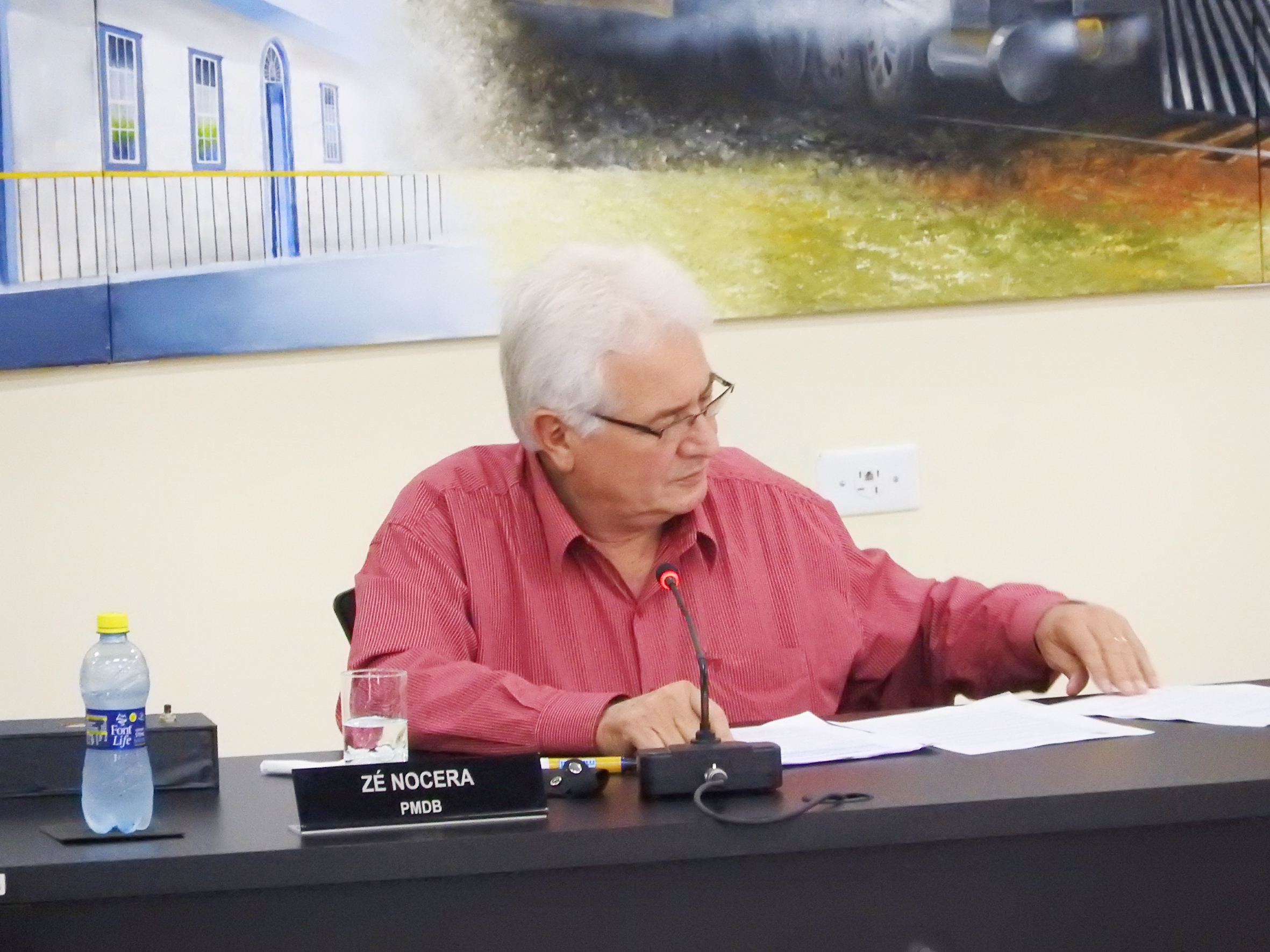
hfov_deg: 3.1
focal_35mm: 650
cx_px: 635
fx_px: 23850
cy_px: 476
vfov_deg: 2.3
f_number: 5.6
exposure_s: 1/25
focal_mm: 116.5
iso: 1600
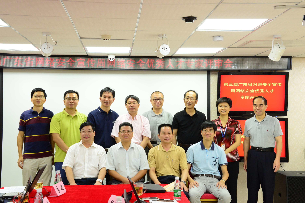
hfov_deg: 34.5
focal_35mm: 58
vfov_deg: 23.4
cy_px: 102
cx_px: 152
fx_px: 492
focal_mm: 58
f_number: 11
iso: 2500
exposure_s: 1/30
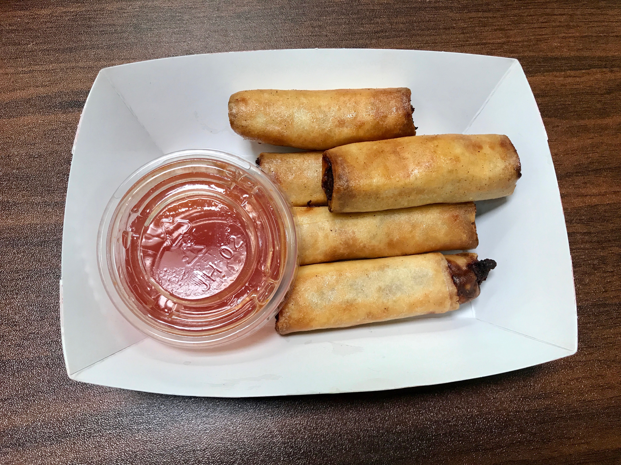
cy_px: 232
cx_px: 310
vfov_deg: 49.7
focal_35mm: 28
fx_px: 502
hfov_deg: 63.4
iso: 25
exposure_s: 1/40
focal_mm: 3.99
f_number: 1.8
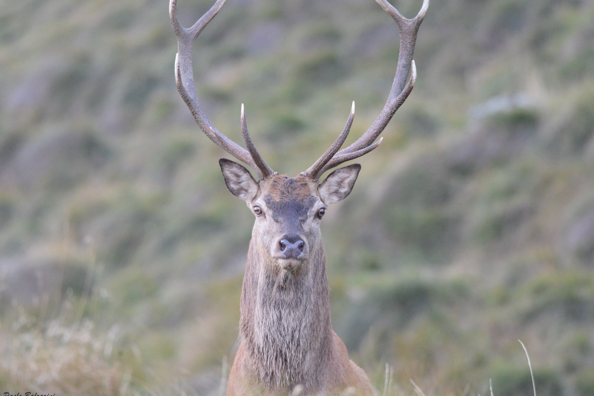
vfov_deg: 2.4
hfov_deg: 3.7
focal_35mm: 562
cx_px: 298
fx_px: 9276
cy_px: 199
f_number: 8
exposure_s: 1/320
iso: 6400
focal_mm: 550
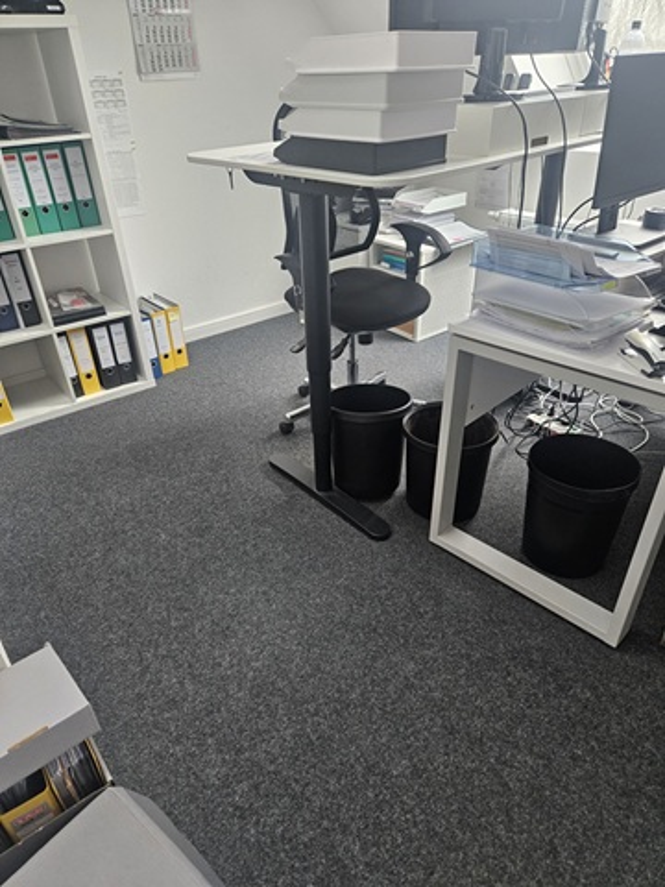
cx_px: 332
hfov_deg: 58.9
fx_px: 589
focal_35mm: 23
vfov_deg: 73.9
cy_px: 444
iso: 400
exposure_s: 1/100
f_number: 1.8
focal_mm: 5.4
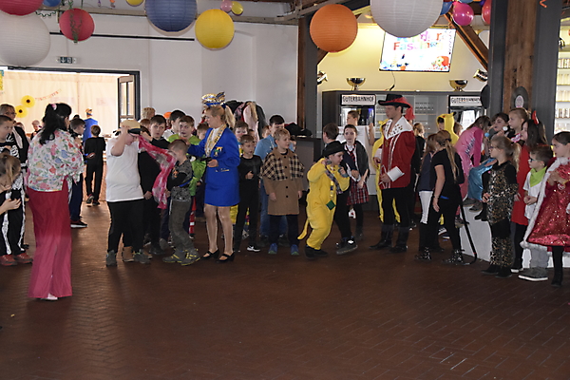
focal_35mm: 57
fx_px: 902
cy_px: 190
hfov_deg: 35.1
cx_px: 285
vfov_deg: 23.8
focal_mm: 38
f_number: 4.5
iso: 3200
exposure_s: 1/60
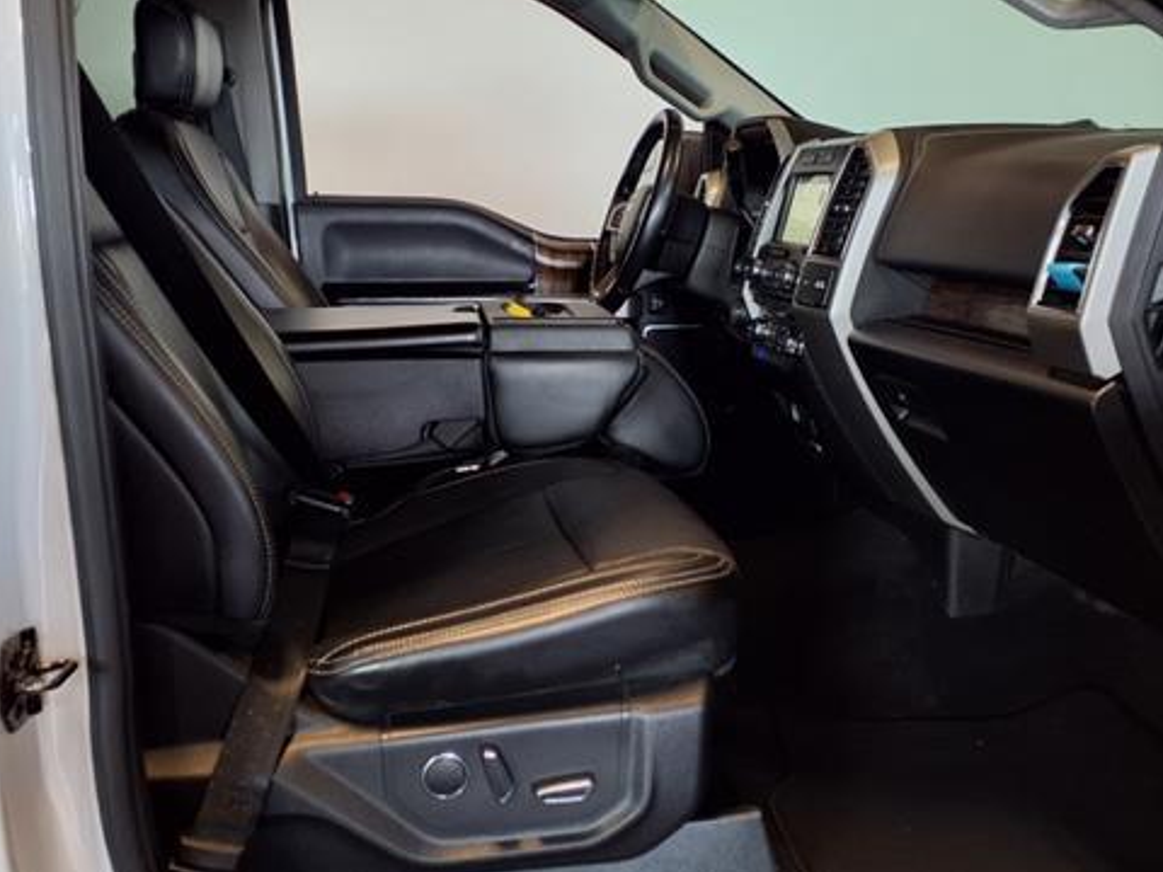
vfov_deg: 39.3
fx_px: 1209
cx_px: 620
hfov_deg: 51.3
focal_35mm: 36
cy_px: 308
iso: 100
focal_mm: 3.58
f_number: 1.9
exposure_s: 1/40
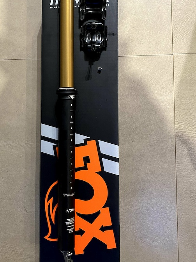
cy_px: 112
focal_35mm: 31
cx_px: 79
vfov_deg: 58.1
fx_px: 234
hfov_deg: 45.2
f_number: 1.8
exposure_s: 1/33
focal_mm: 4.25
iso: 500
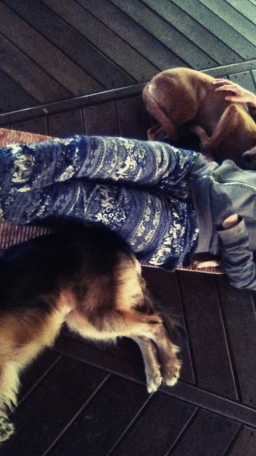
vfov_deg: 49.4
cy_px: 228
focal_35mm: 41
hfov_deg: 29.0
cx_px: 110
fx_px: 495
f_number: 2.2
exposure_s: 1/17
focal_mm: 2.34
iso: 1400
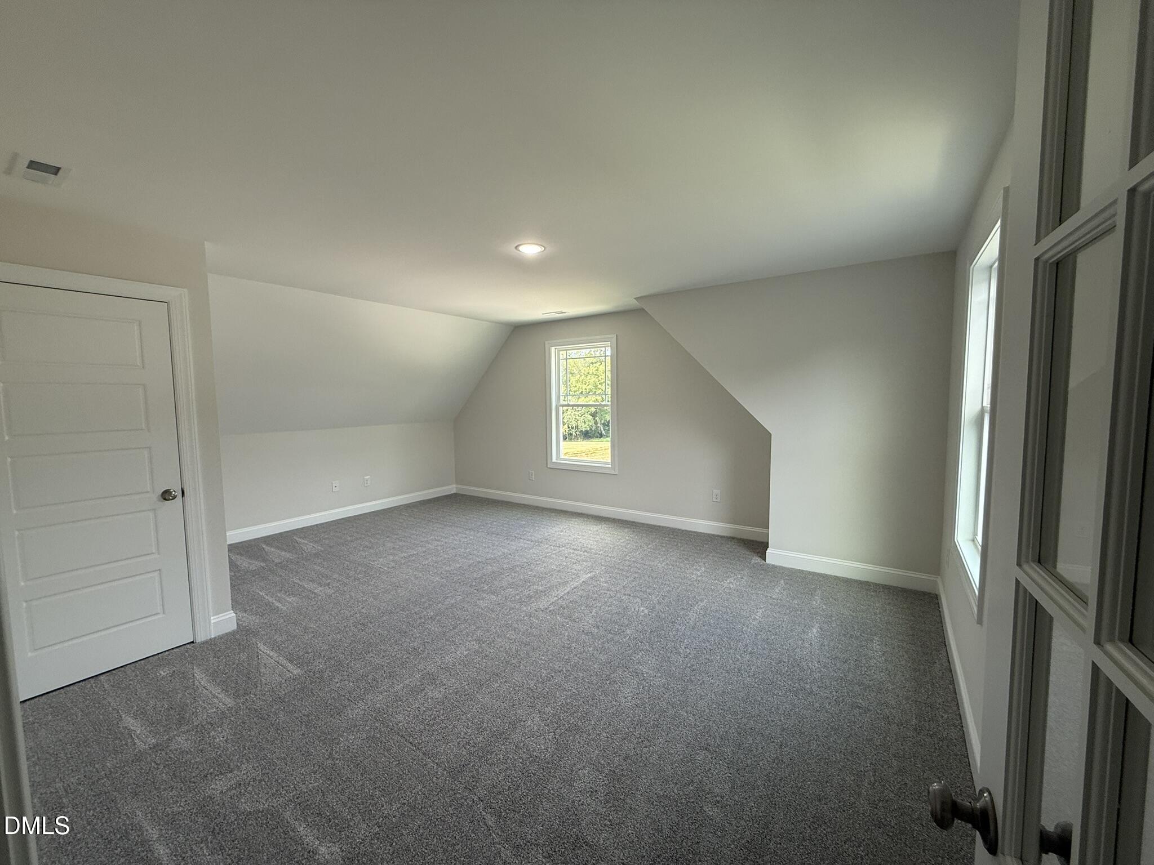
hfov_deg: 102.1
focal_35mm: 14
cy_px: 432
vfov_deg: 85.7
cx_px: 577
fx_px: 467
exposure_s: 1/99
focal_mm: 2.22
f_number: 2.2
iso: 64
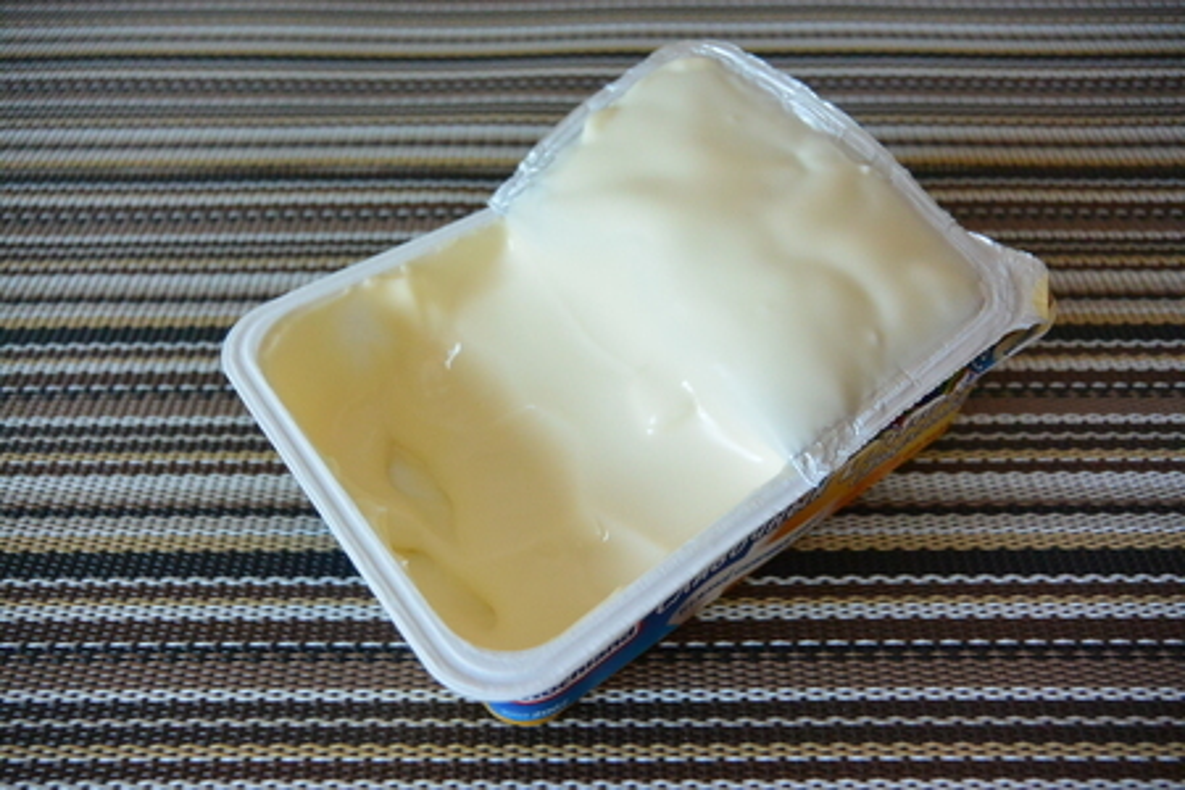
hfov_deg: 63.7
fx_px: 955
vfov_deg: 45.0
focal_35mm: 29
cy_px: 395
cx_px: 592
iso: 800
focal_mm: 11
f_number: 3.5
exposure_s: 1/125
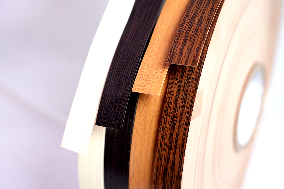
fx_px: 513
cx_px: 142
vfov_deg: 20.9
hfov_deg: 31.0
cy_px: 94
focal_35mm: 65
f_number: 5
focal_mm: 65
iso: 400
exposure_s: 1/100
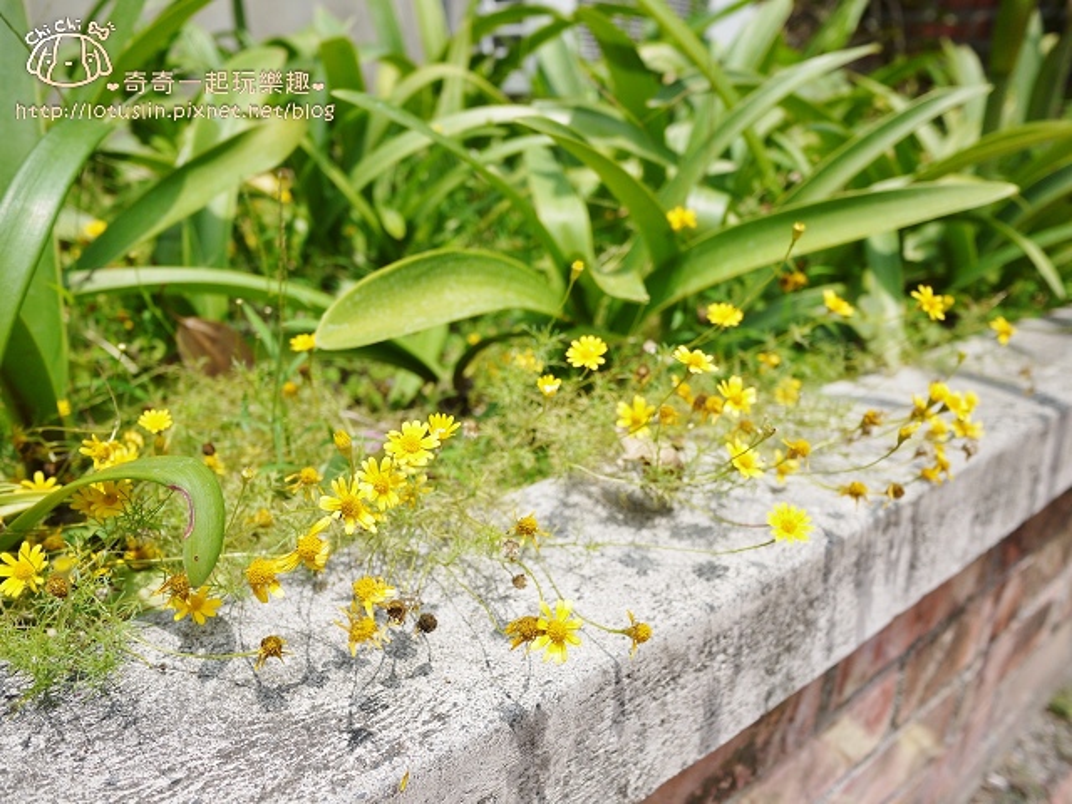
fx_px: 867
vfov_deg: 49.7
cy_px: 402
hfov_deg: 63.4
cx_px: 536
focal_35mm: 28
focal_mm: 14
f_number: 3.5
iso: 100
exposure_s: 1/1300
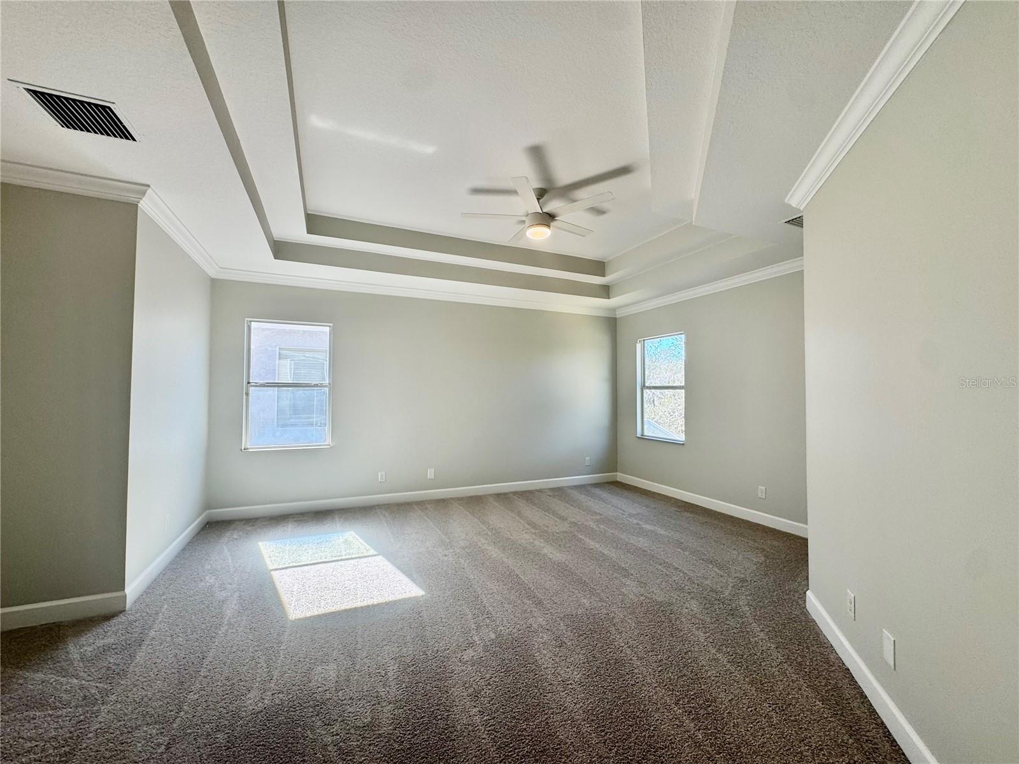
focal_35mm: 14
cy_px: 382
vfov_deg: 85.7
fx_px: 412
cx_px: 510
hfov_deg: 102.1
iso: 40
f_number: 2.2
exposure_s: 1/120
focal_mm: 2.22
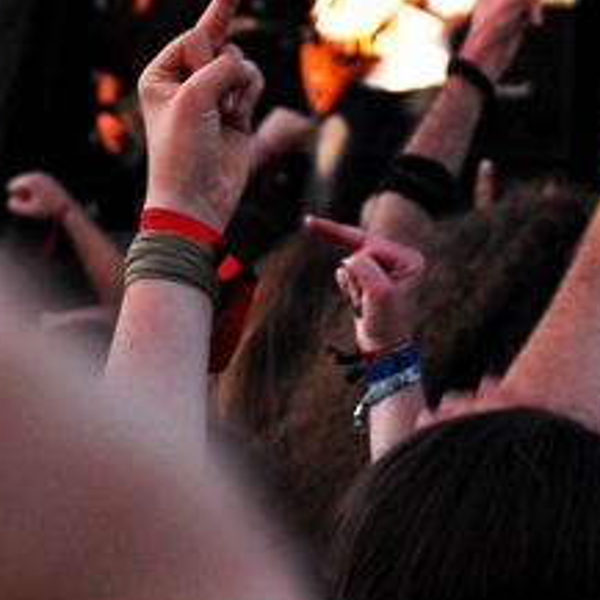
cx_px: 575
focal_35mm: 206
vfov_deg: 8.5
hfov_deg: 8.4
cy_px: 188
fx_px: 4045
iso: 800
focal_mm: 55
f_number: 5.6
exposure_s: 1/60
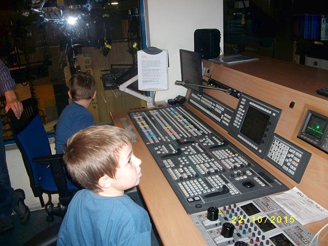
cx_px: 164
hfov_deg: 56.8
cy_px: 123
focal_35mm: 32
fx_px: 303
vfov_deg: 44.2
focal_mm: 5.7
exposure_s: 1/40
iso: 125
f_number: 2.9
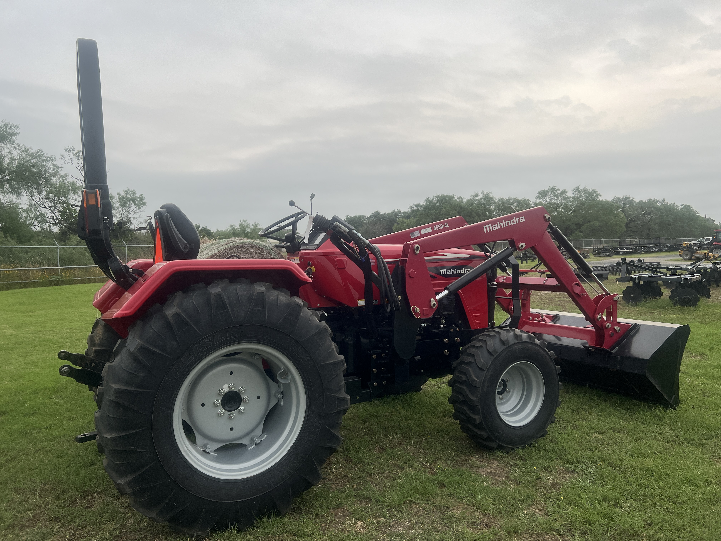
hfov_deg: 67.3
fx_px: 542
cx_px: 360
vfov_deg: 53.1
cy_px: 270
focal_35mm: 26
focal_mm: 5.7
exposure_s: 1/1295
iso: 50
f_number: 1.5
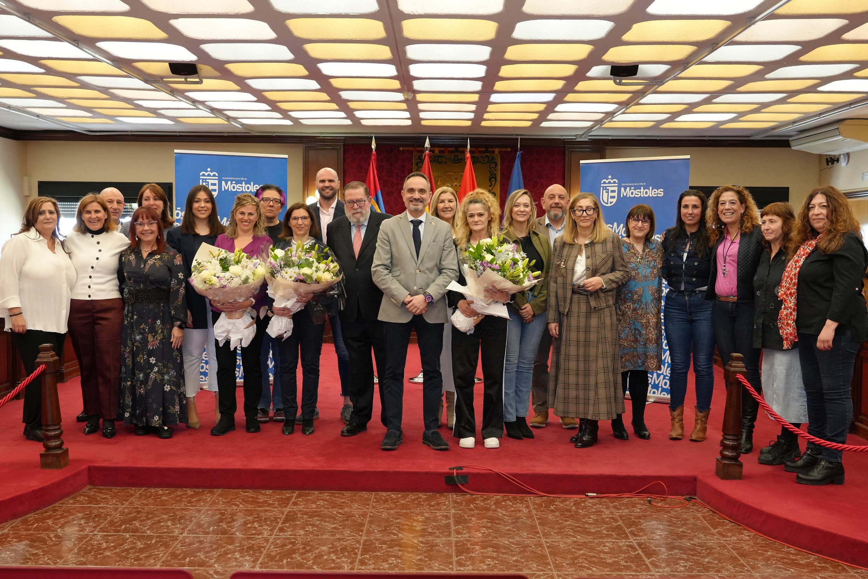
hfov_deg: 53.1
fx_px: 868
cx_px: 434
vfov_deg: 36.9
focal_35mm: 36
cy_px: 290
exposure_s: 1/160
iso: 1600
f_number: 4
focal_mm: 24
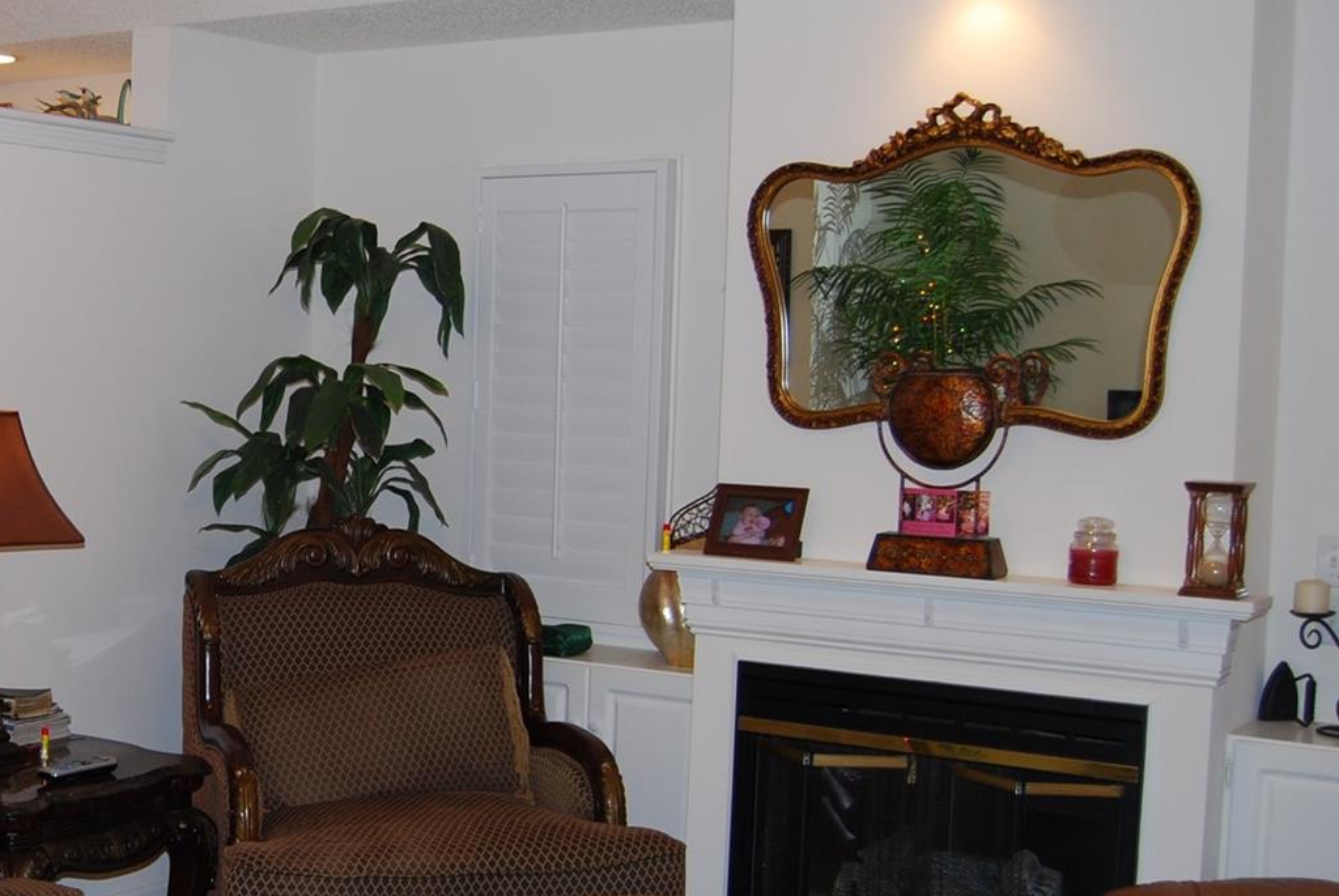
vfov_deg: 25.1
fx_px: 2010
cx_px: 162
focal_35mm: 54
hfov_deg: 35.0
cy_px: 517
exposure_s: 1/60
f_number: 3.5
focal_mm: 18
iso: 200
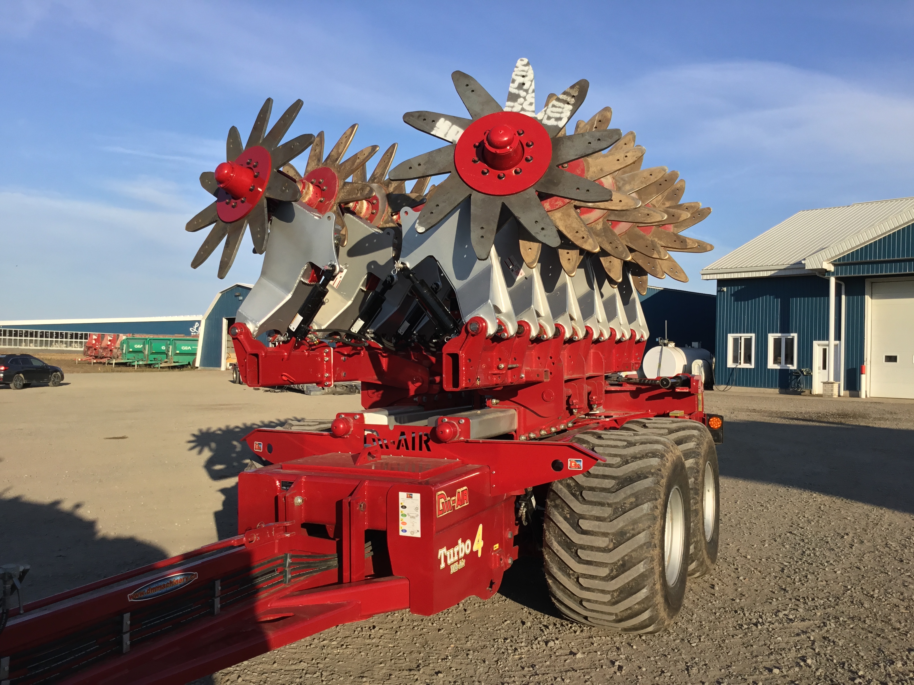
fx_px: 819
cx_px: 457
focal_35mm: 31
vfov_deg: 45.4
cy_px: 342
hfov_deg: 58.4
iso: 25
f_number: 2.4
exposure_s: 1/959
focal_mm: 3.3
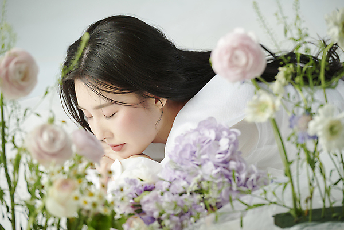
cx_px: 172
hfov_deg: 10.3
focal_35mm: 200
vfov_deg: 6.9
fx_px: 1911
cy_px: 115
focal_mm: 200
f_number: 5.6
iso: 64
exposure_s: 1/125
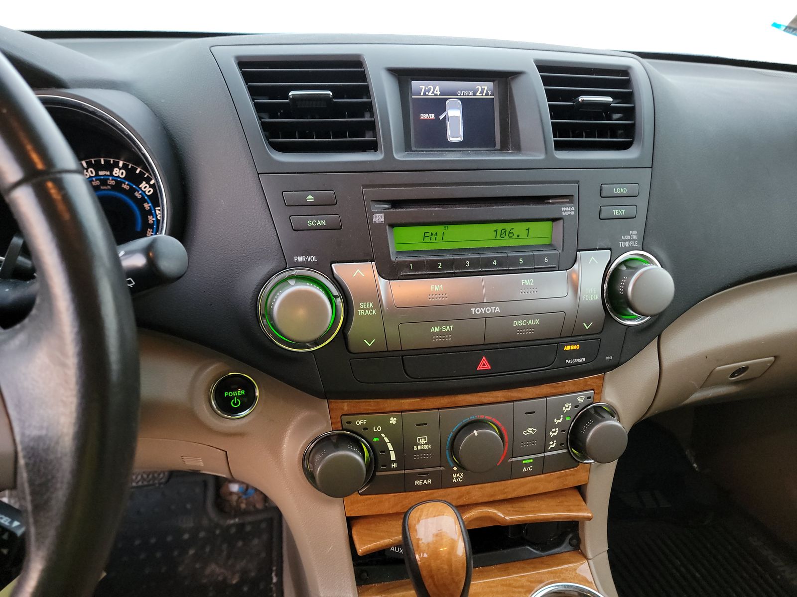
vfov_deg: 56.8
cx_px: 398
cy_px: 298
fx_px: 553
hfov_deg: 71.6
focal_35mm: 24
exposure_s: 1/30
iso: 907
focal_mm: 6.7
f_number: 1.8
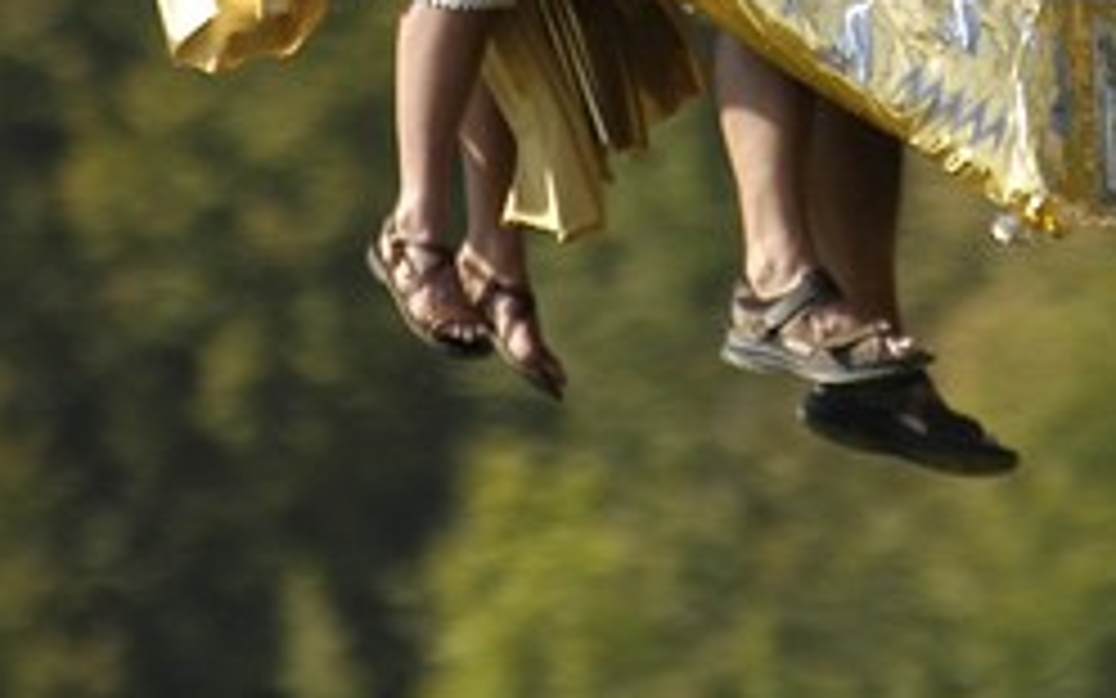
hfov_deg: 1.0
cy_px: -444
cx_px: 968
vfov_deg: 0.6
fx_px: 63749
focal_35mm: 2096
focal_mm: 400
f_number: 5.6
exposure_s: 1/500
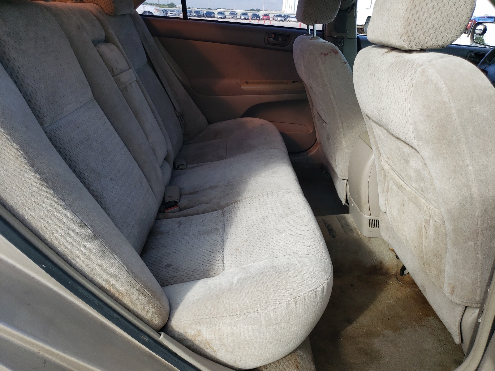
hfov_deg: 67.3
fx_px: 372
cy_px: 186
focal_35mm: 26
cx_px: 248
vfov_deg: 53.1
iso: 50
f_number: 1.5
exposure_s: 1/625
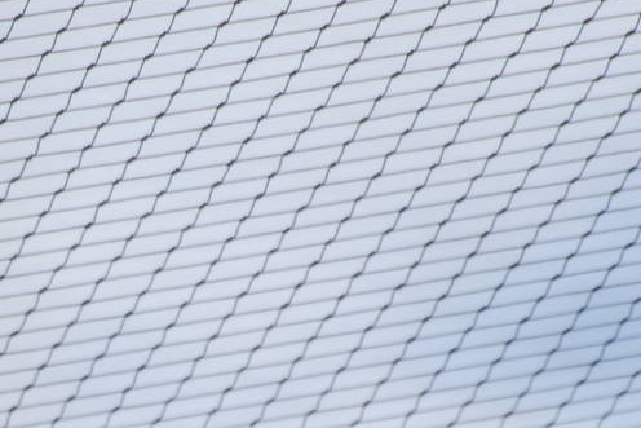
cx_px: -310
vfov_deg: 0.9
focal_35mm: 1452
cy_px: 624
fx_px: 25860
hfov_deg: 1.4
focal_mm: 300
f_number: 8
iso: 100
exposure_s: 1/250
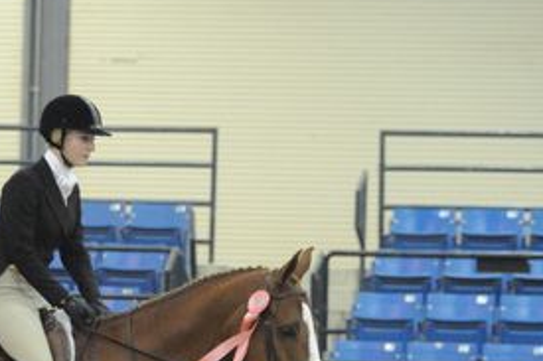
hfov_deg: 7.9
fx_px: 3934
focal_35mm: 261
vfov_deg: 5.2
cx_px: 138
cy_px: 391
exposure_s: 1/400
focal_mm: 112
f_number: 2.8
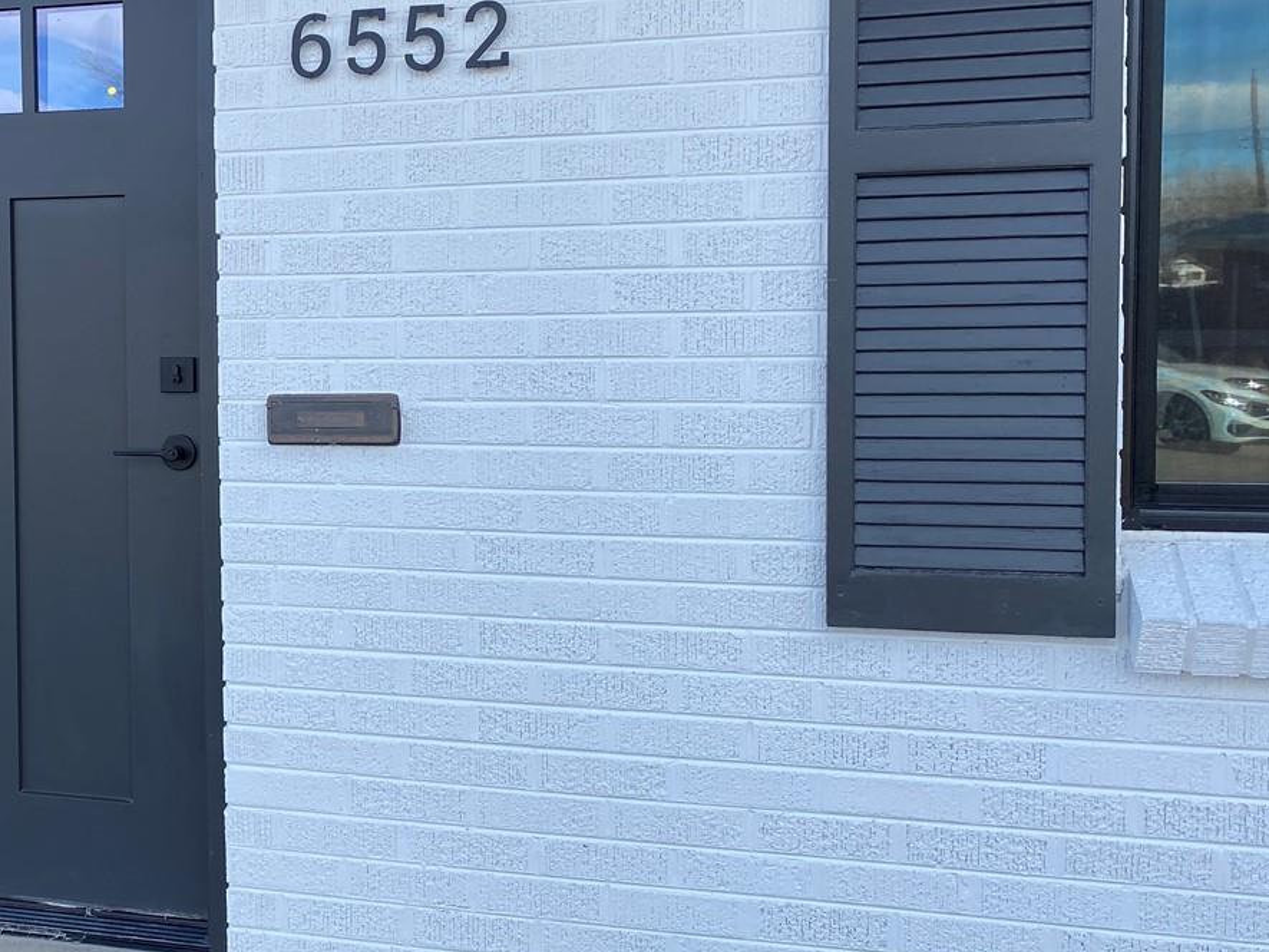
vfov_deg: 30.8
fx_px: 1723
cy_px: 401
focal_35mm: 47
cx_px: 126
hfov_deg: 37.7
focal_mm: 4.25
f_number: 1.8
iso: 32
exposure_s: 1/698
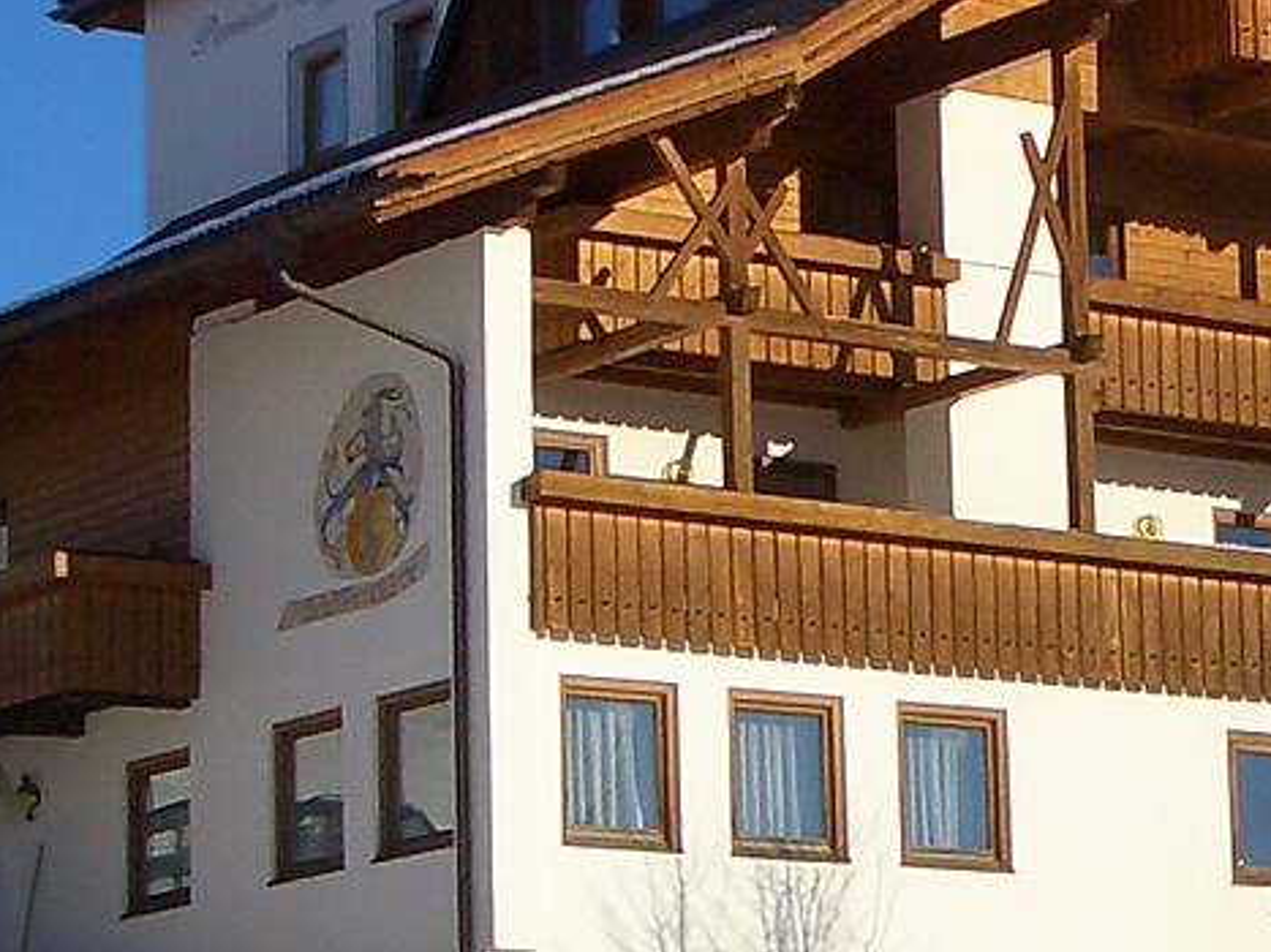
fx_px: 5286
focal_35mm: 144
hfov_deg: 13.6
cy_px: 650
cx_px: 1080
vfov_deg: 10.3
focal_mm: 5.8
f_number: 4.3
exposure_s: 1/800
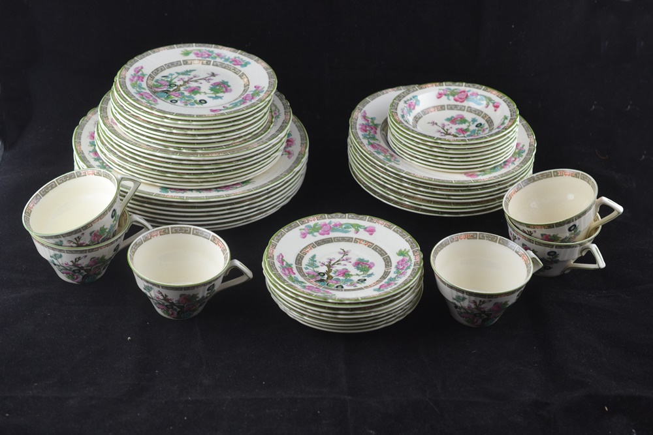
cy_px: 218
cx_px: 326
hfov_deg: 33.4
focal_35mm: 60
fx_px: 1088
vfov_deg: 22.6
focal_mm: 40
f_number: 4.5
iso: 400
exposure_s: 1/60
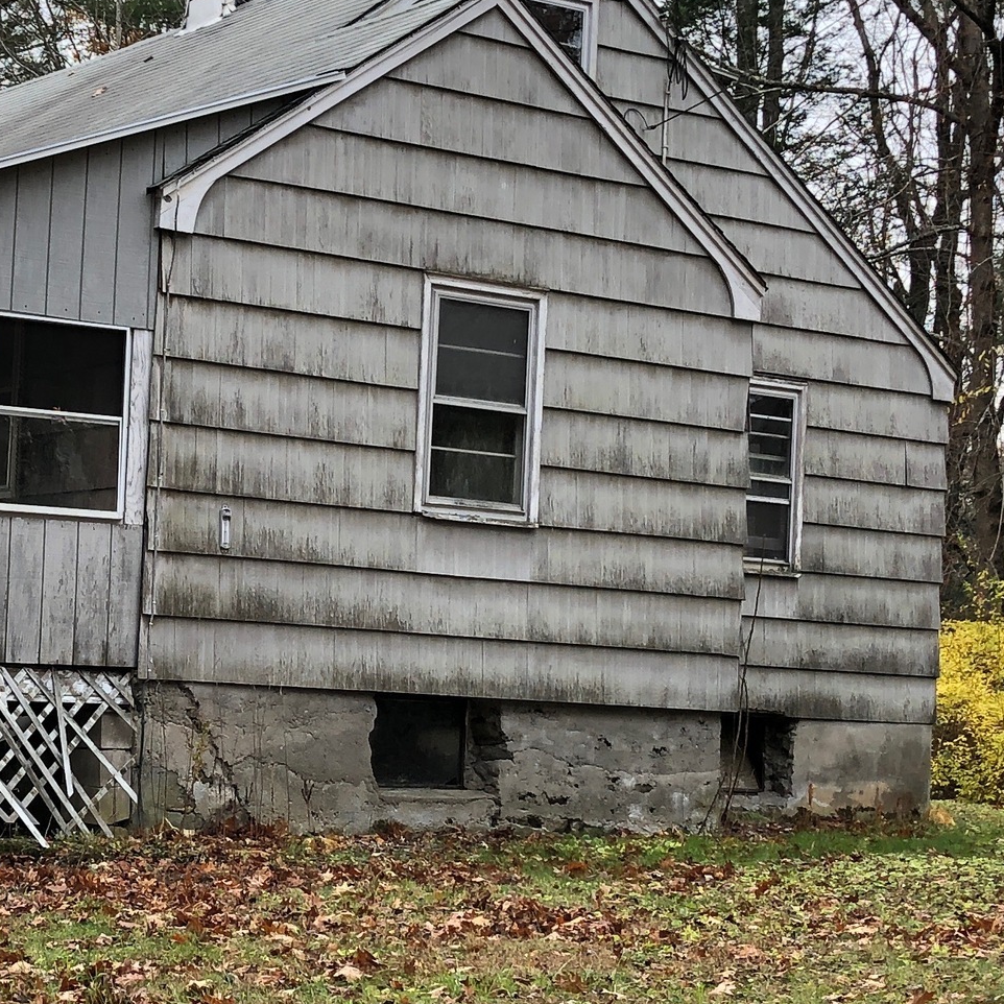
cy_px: 640
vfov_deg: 21.9
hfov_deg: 21.5
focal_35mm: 79
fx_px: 2592
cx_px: 121
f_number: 1.8
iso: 20
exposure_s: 1/286
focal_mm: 3.99
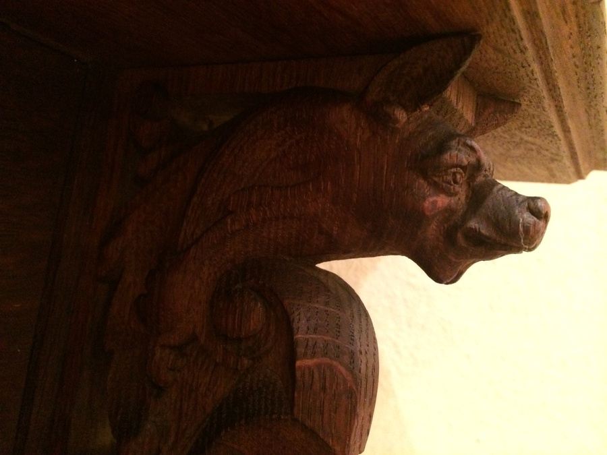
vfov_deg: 46.8
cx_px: 304
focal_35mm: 30
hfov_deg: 60.0
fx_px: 526
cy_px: 228
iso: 400
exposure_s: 1/15
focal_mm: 4.12
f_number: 2.2
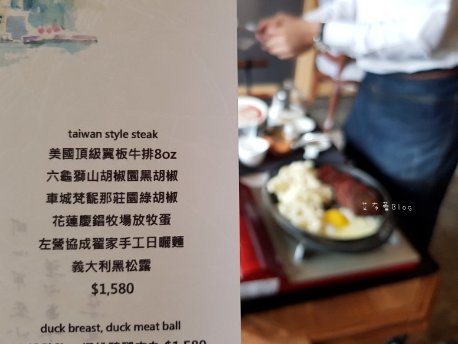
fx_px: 357
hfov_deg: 65.3
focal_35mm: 27
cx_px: 237
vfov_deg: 51.3
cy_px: 166
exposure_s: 1/60
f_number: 1.7
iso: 125
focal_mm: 4.3
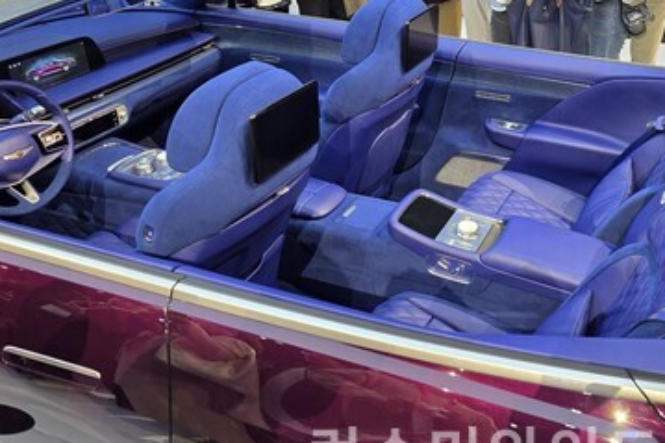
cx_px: 458
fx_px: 739
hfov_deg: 47.5
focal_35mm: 40
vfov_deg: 32.5
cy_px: 93
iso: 80
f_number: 1.7
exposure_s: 1/61
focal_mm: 6.3
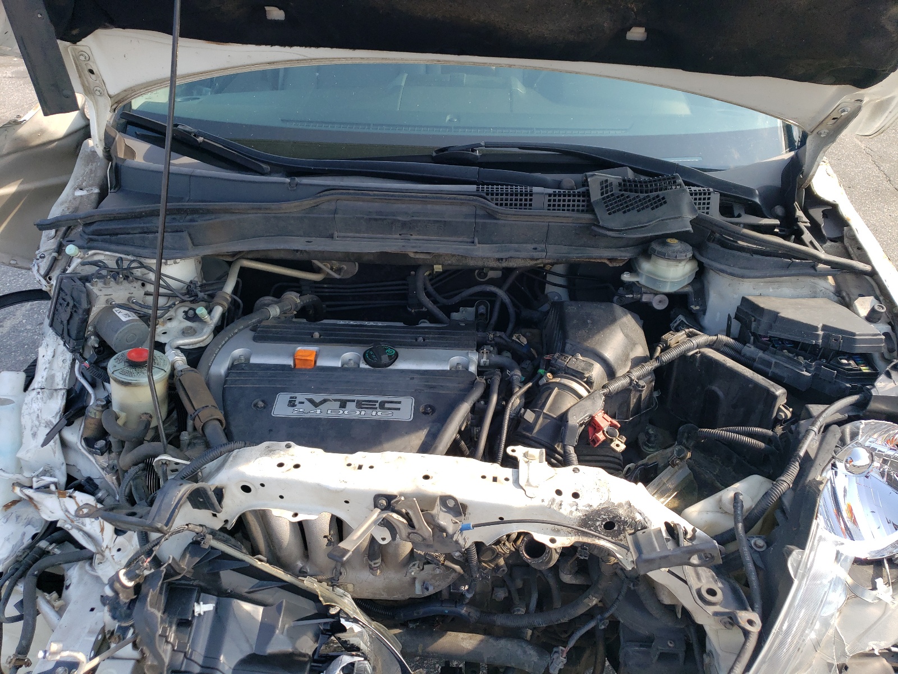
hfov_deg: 67.3
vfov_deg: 53.1
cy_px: 337
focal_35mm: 26
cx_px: 449
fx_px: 674
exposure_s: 1/833
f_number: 1.5
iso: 50
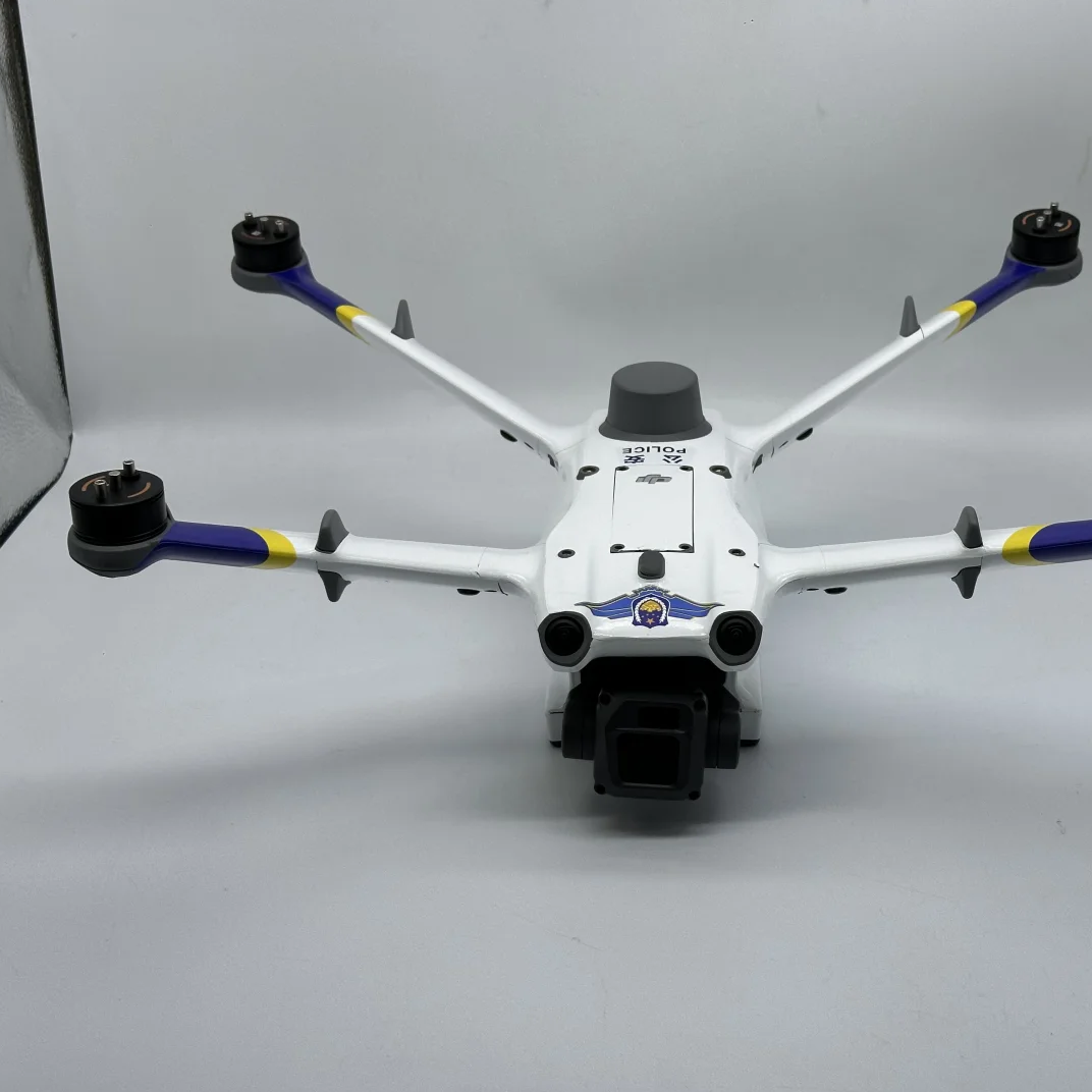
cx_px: 676
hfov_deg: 29.9
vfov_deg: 30.0
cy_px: 547
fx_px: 2034
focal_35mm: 57
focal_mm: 6.86
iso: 64
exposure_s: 1/422
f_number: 1.78
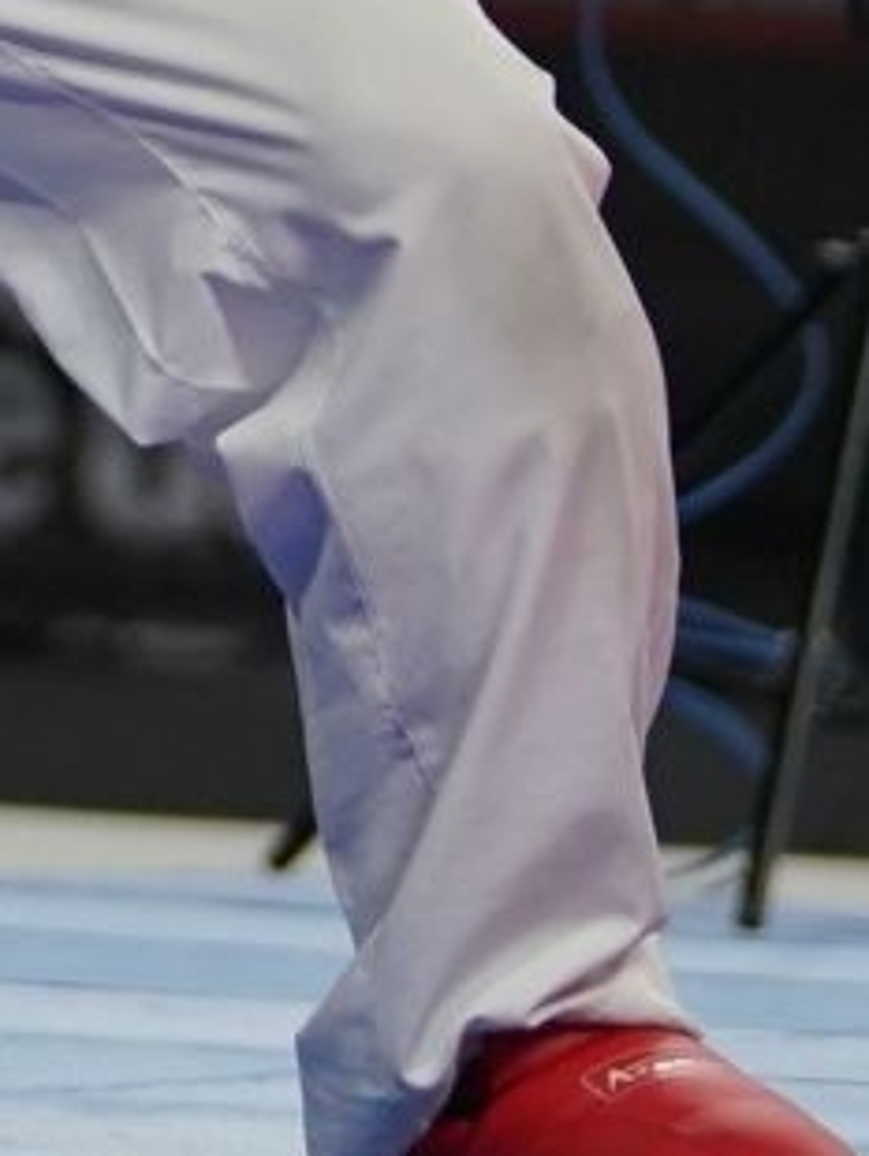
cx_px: -712
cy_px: -906
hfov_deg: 1.5
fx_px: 33192
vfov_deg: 2.0
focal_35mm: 993
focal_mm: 119
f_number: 2.8
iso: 1250
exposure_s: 1/1000
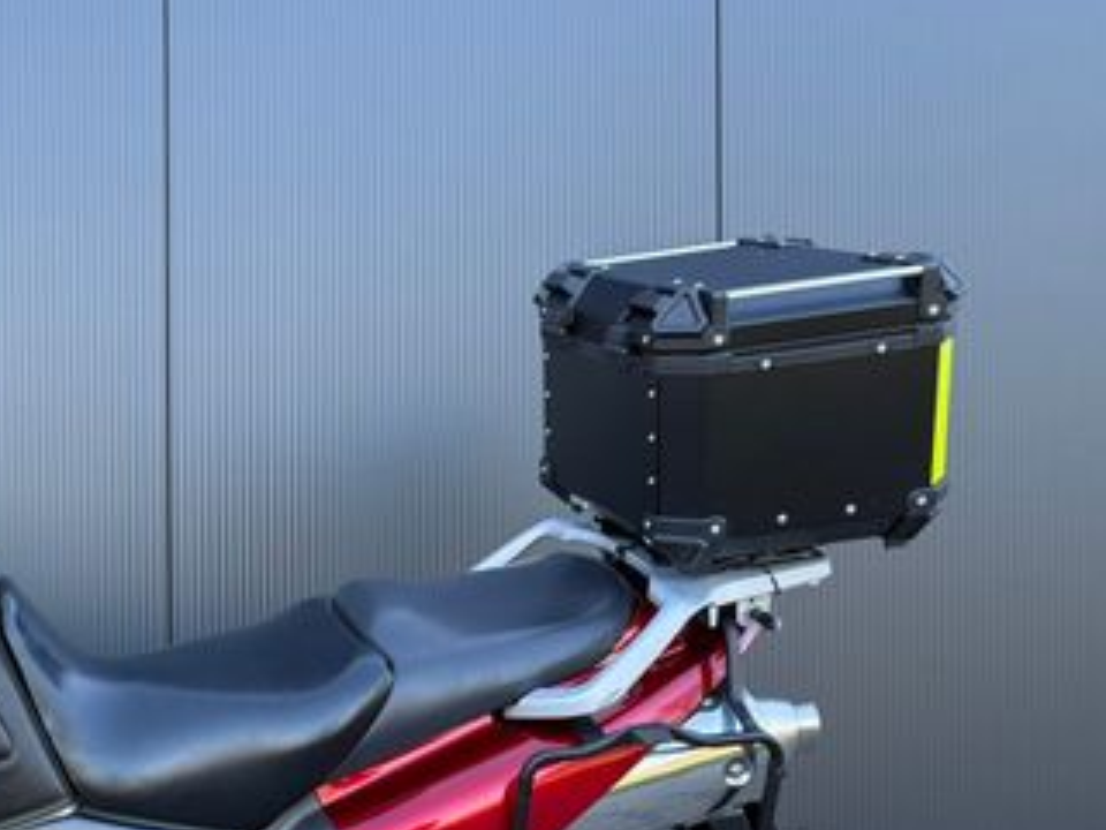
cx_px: 7
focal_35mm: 48
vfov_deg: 29.6
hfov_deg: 35.9
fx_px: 1534
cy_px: 654
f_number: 1.78
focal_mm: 6.76
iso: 100
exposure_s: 1/175
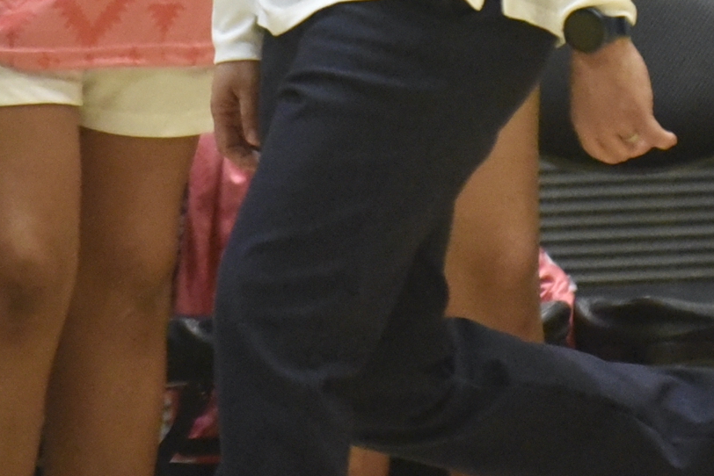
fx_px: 14701
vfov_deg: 1.9
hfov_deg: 2.8
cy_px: -297
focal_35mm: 741
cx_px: 527
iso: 12800
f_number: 3.2
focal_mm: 200
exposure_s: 1/1600
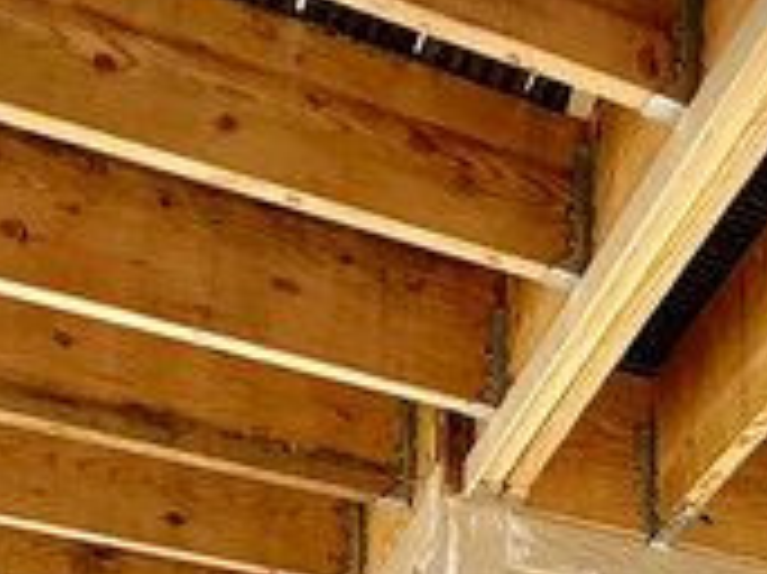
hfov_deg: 20.8
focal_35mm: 84
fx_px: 1860
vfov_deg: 14.4
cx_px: 1054
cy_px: 1175
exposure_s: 1/779
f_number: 2.2
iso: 64
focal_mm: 2.22
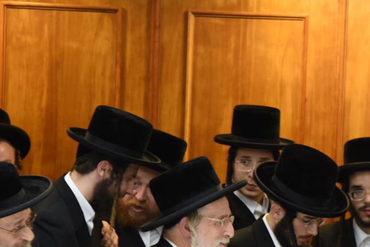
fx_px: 2601
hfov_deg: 8.1
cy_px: 229
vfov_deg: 5.4
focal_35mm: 253
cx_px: 327
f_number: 4
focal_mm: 105
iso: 1600
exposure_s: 1/100
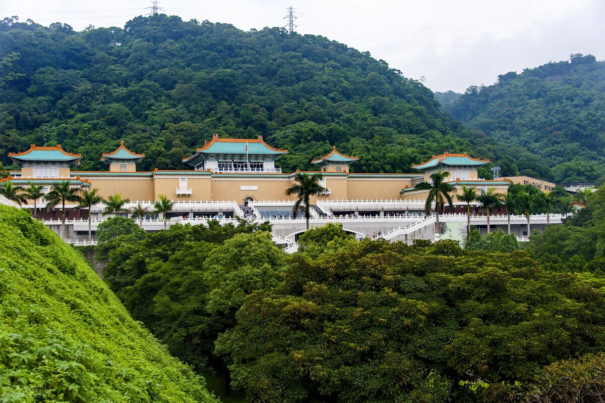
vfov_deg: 30.5
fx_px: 739
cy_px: 202
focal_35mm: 44
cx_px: 302
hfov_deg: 44.5
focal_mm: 44
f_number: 5
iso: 200
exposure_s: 1/640
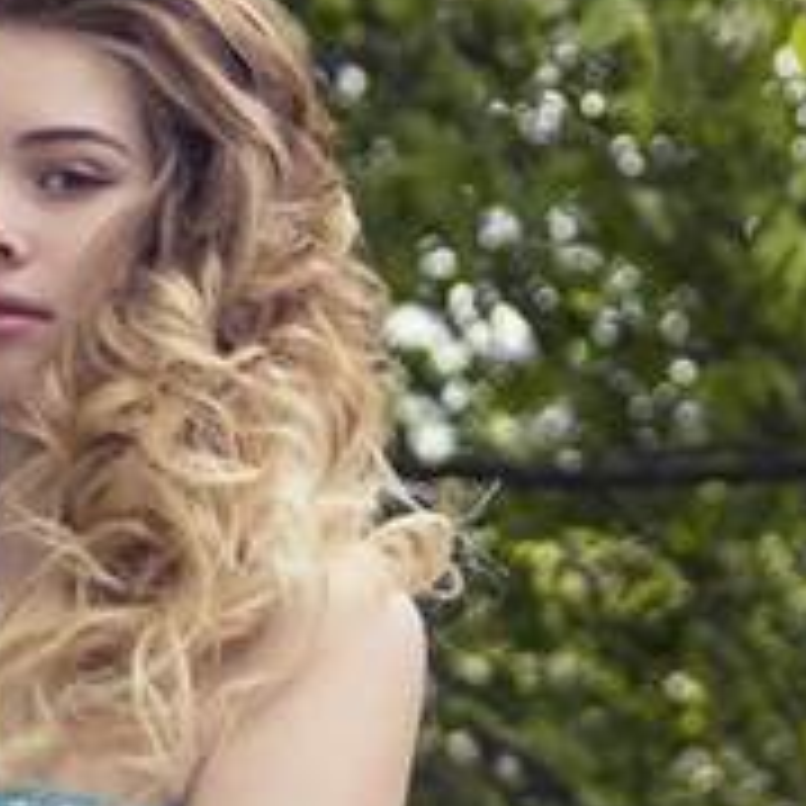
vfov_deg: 7.2
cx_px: 7
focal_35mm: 240
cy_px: -324
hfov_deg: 7.3
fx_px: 6322
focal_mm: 42
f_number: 2.8
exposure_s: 1/400
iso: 100
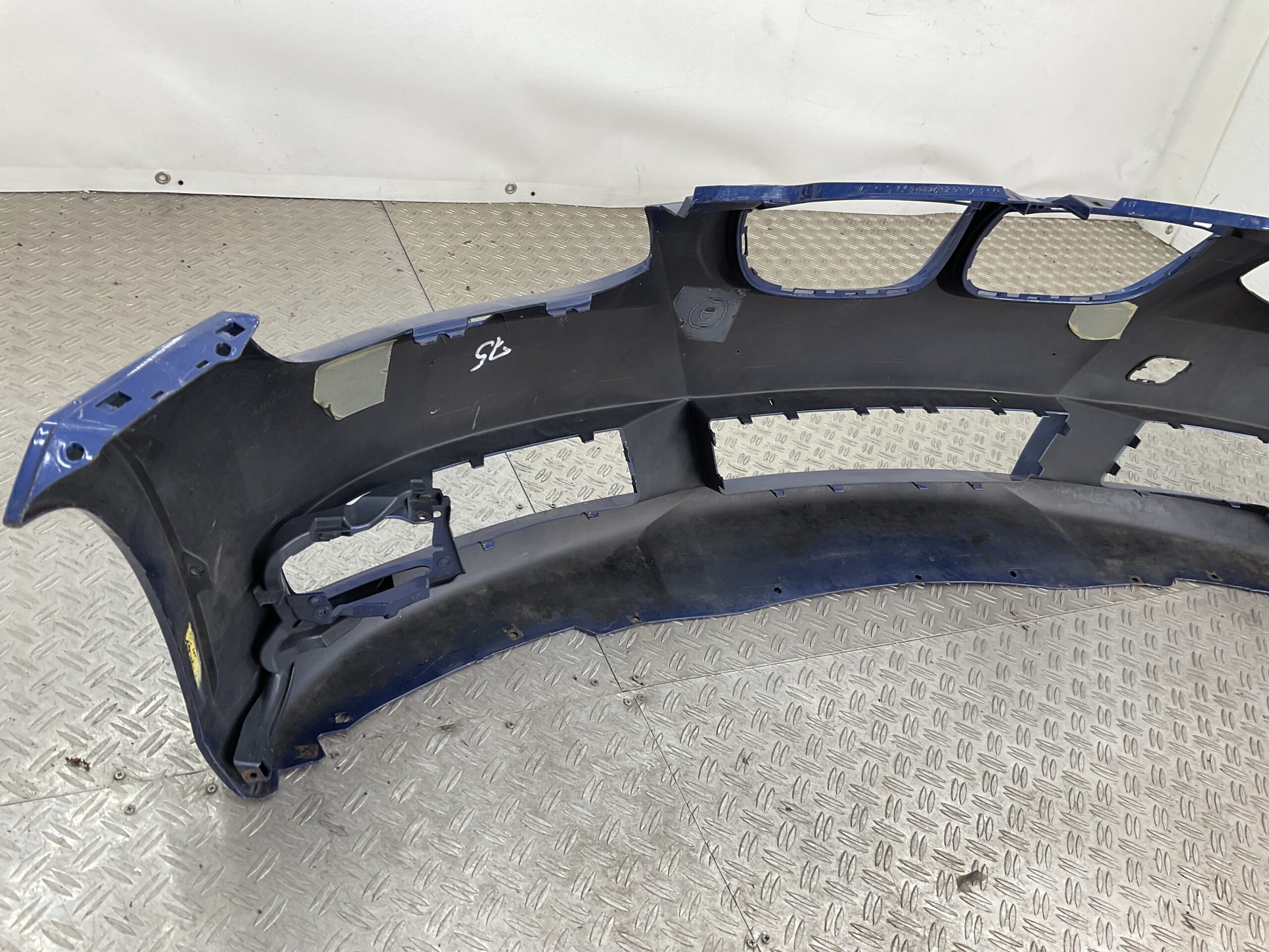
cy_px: 476
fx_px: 1063
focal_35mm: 29
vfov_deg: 48.2
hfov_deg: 61.7
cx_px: 634
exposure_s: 1/100
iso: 25
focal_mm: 3
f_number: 1.8
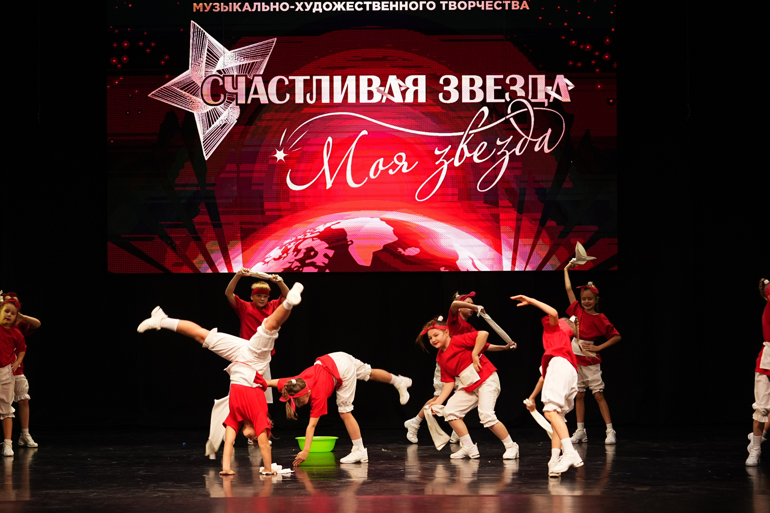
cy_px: 256
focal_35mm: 105
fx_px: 2246
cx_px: 385
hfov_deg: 19.5
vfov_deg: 13.0
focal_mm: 70
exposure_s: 1/400
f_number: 2.8
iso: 1000
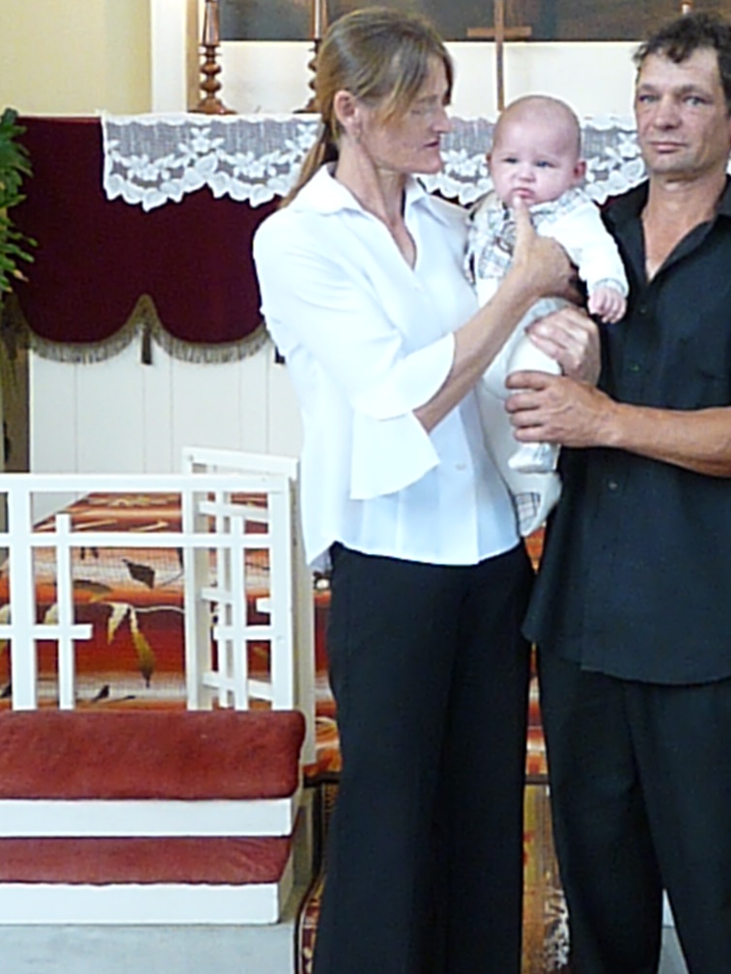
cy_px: 350
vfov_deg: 28.0
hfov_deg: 21.2
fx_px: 1942
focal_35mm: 69
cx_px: 534
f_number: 3
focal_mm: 6
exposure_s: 1/40
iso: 800
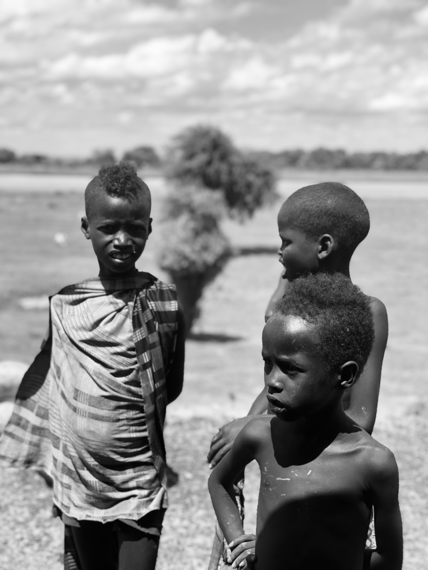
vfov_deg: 36.8
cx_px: 214
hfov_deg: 28.0
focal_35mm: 52
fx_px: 857
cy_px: 285
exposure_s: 1/378
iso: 16
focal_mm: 6
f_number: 2.4
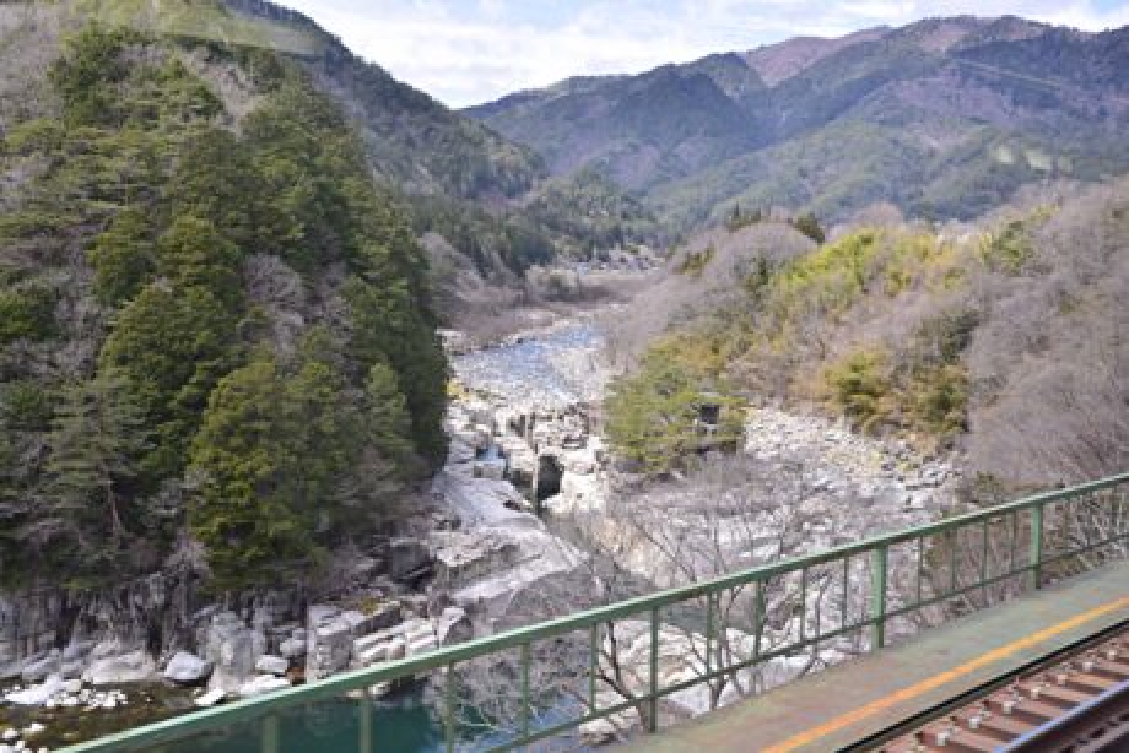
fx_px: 1129
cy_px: 376
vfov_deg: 36.9
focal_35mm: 36
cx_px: 564
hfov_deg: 53.1
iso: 640
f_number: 10
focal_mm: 24
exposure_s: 1/400
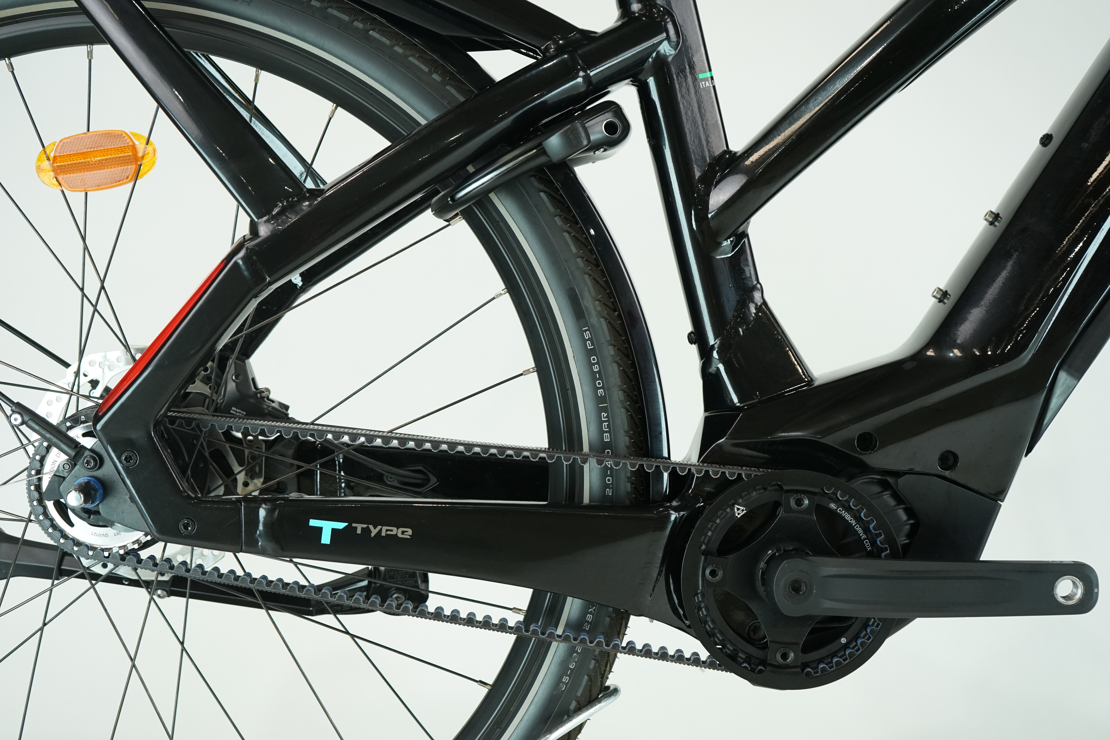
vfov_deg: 30.5
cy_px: 370
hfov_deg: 44.5
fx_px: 1357
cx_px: 555
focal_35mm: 44
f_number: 5.6
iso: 1600
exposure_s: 1/200
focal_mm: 44
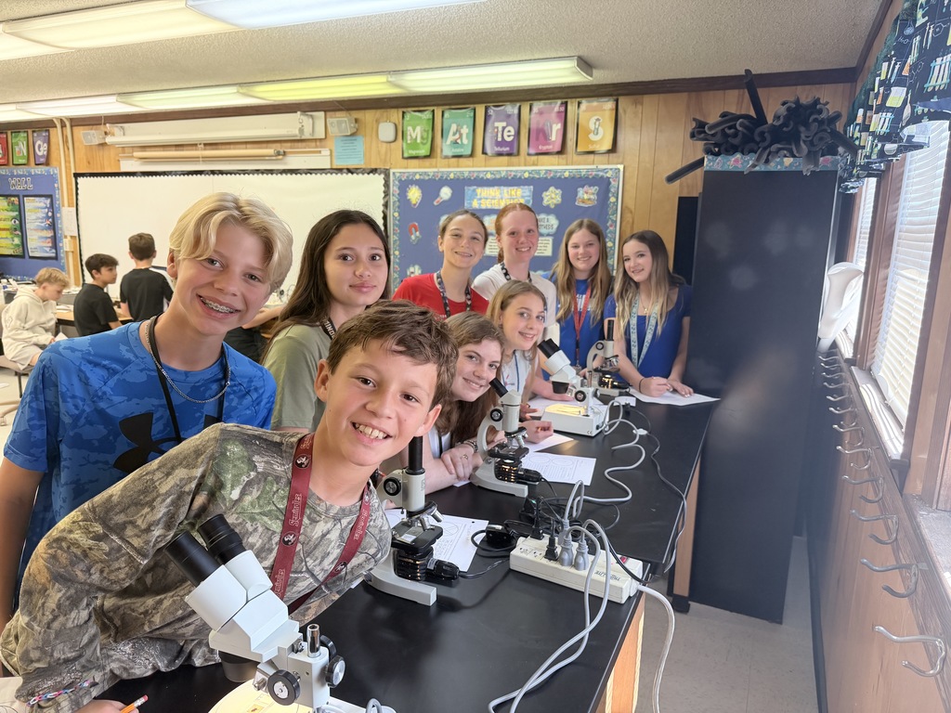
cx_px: 476
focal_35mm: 24
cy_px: 356
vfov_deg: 56.8
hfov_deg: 71.6
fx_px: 659
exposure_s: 1/125
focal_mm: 6.76
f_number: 1.78
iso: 160
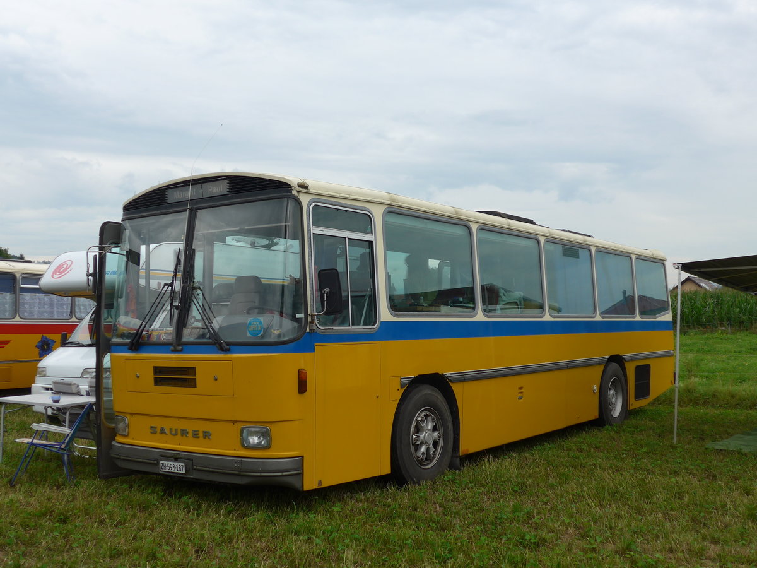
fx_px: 853
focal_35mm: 39
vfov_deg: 36.8
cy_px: 284
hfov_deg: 47.9
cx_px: 378
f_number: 2.8
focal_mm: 8
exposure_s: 1/640
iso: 80
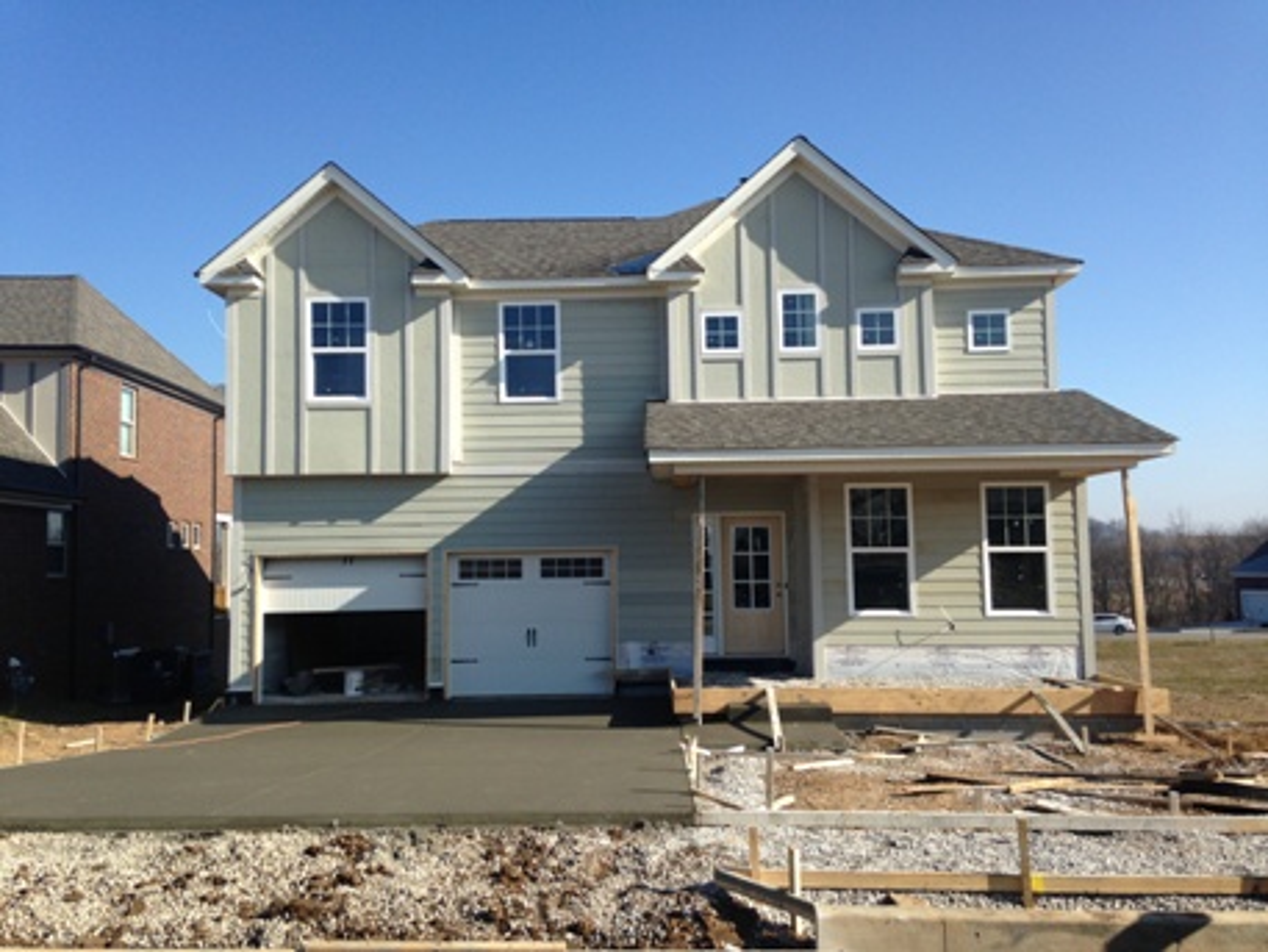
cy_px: 476
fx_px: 1209
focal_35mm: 33
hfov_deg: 55.3
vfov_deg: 43.0
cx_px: 634
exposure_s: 1/1361
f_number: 2.4
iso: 50
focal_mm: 4.12
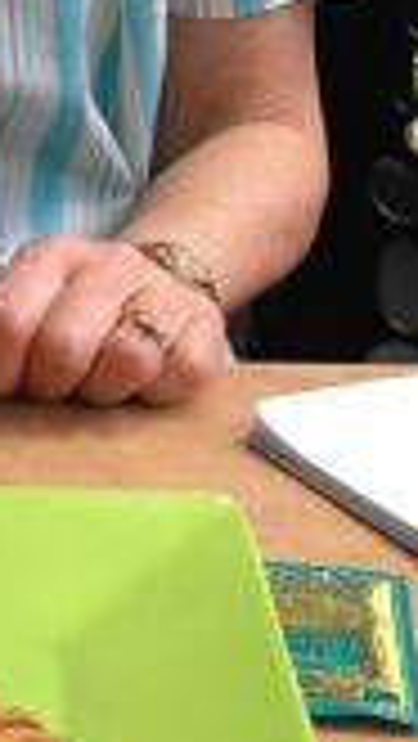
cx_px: -126
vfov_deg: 15.9
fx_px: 2577
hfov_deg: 9.1
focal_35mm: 131
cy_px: -72
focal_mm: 4.13
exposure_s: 1/218
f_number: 2.4
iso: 50
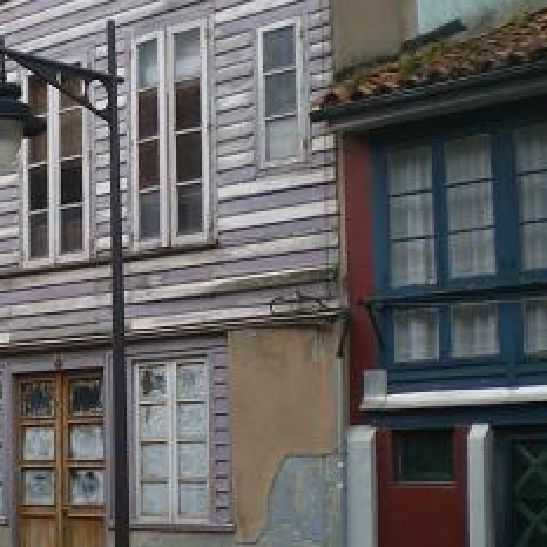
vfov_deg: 22.7
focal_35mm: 76
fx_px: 1359
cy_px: 338
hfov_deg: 22.1
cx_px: 31
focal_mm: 6.3
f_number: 3.1
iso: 64
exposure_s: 1/160
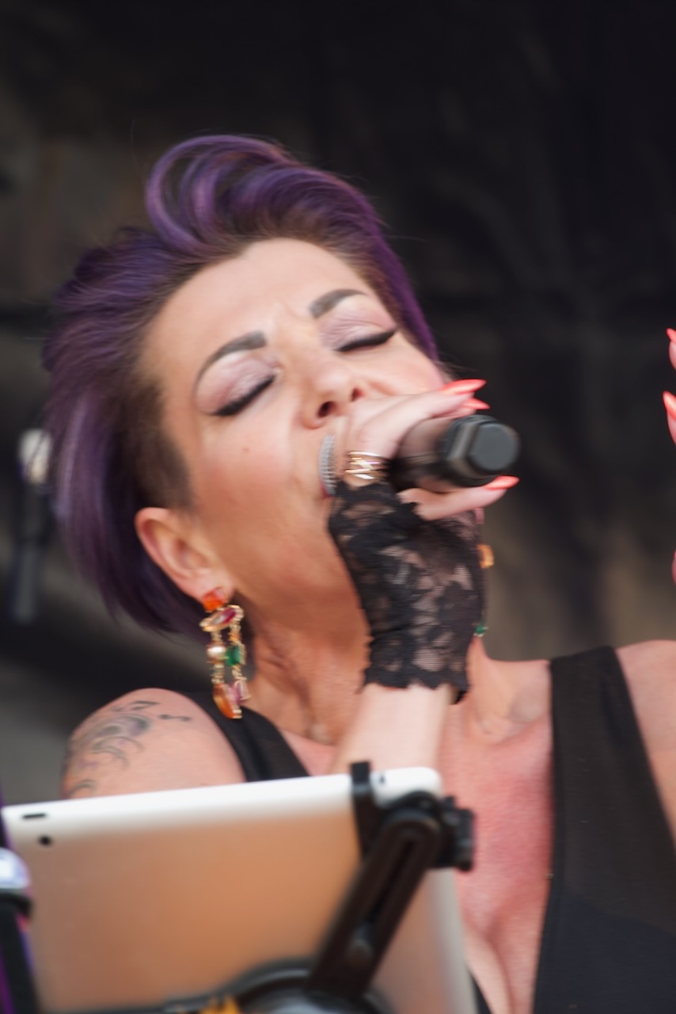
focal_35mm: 289
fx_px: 8135
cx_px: 338
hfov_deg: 4.8
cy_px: 507
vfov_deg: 7.1
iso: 100
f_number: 4
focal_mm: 105.83
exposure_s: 1/50
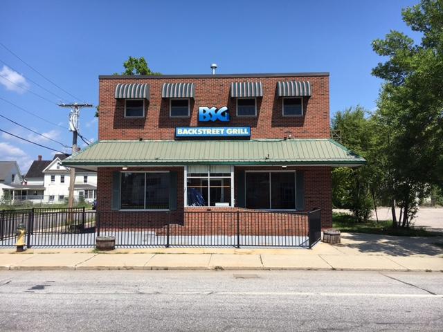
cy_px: 166
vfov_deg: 48.2
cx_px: 222
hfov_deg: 61.7
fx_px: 371
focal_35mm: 29
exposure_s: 1/1479
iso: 25
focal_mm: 4.15
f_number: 2.2
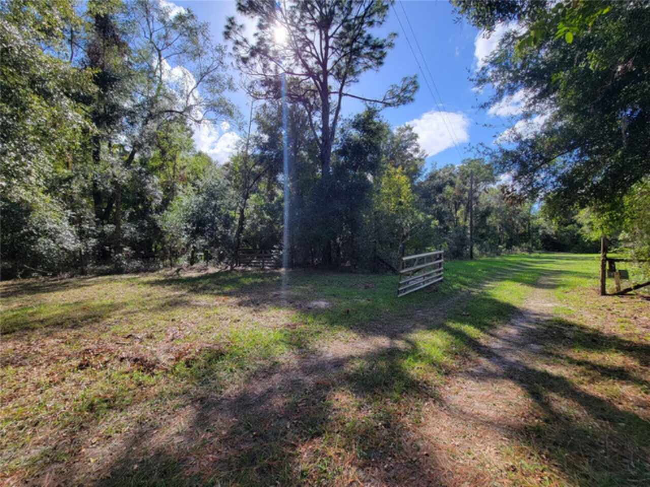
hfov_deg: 106.2
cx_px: 325
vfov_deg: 89.9
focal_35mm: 13
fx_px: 244
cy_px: 244
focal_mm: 2.2
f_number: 2.2
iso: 50
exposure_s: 1/809
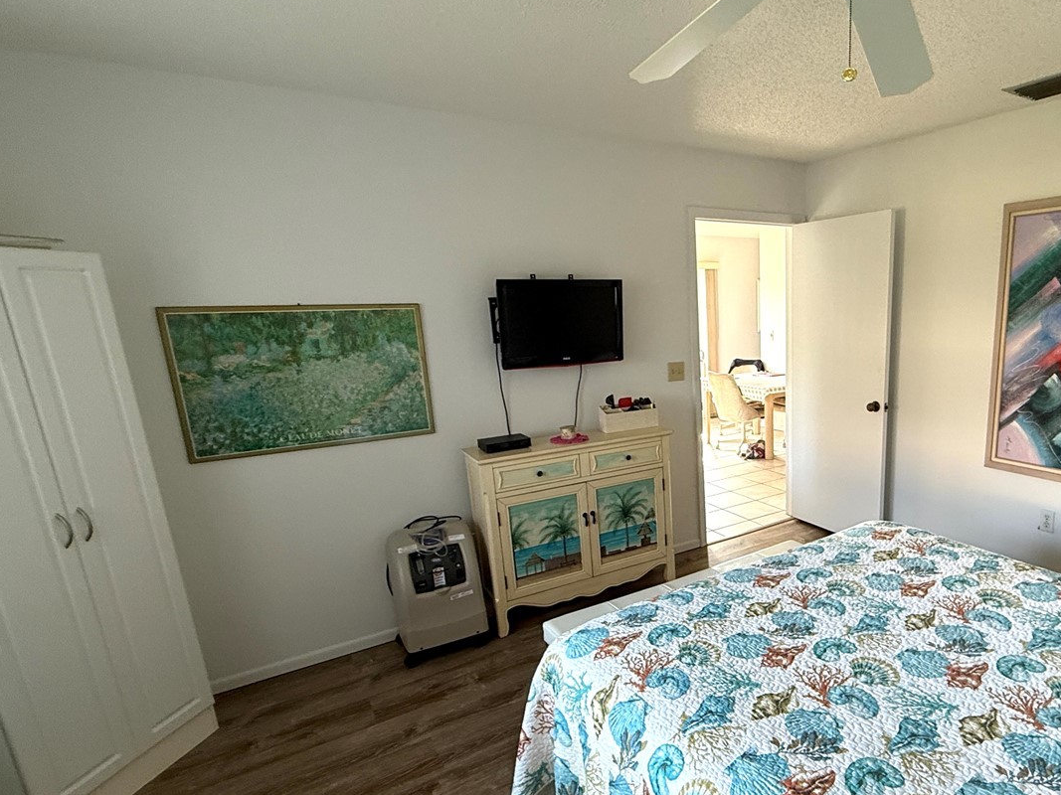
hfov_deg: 75.9
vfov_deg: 63.1
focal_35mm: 21
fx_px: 644
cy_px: 454
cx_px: 728
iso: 250
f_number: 2.2
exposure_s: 1/60
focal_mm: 2.22
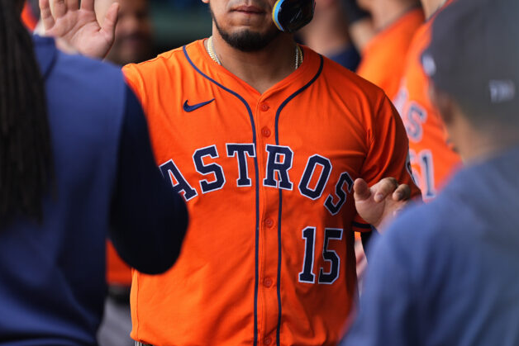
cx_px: 283
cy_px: 110
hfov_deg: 4.2
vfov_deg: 2.8
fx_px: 7051
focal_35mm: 489
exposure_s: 1/500
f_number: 2.8
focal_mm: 300
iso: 320
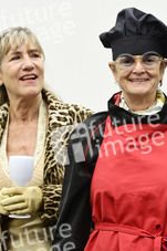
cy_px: 195
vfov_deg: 5.9
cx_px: 139
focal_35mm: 352
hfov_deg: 3.9
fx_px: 2453
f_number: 7.1
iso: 640
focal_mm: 200
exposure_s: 1/200
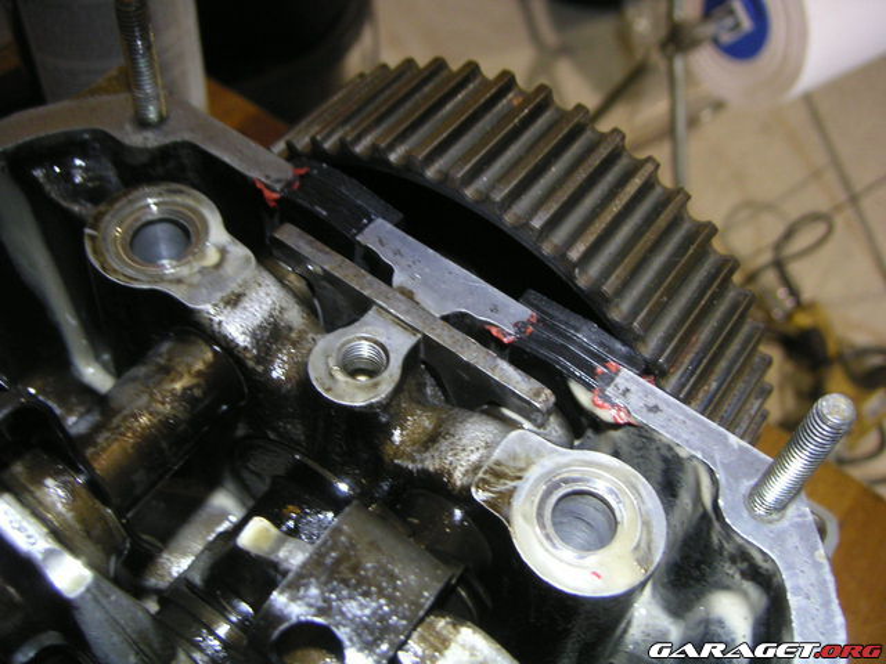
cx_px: 443
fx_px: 973
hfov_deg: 49.0
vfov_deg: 37.7
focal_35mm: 38
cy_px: 332
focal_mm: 6
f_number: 2.8
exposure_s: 1/4
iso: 100
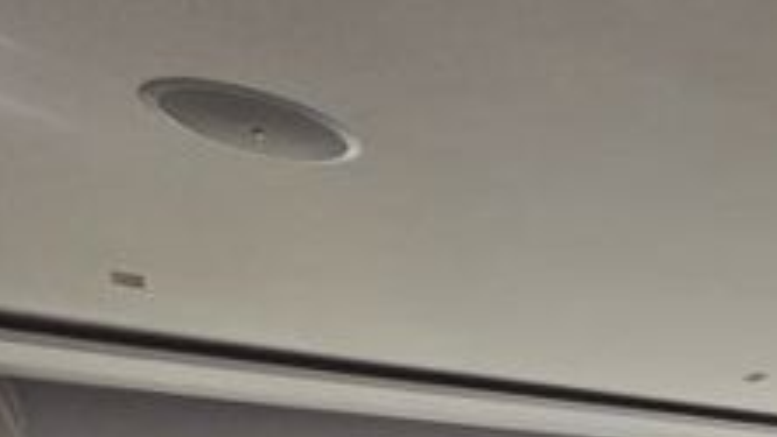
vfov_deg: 19.3
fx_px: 927
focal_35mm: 45
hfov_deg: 27.2
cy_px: 804
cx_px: 1220
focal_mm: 2.2
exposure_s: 1/190
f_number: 2.2
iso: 200
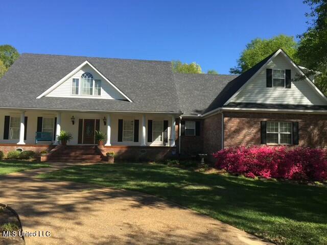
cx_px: 164
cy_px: 122
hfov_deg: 61.7
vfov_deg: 48.2
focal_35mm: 29
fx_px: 274
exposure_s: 1/898
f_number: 2.2
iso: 32
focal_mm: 4.15
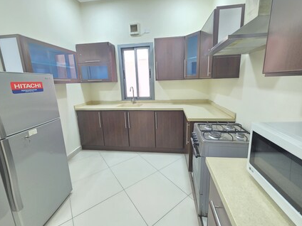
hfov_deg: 102.0
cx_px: 155
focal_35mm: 14
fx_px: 122
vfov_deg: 85.6
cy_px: 108
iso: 800
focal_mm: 2.2
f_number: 1.9
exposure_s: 1/50
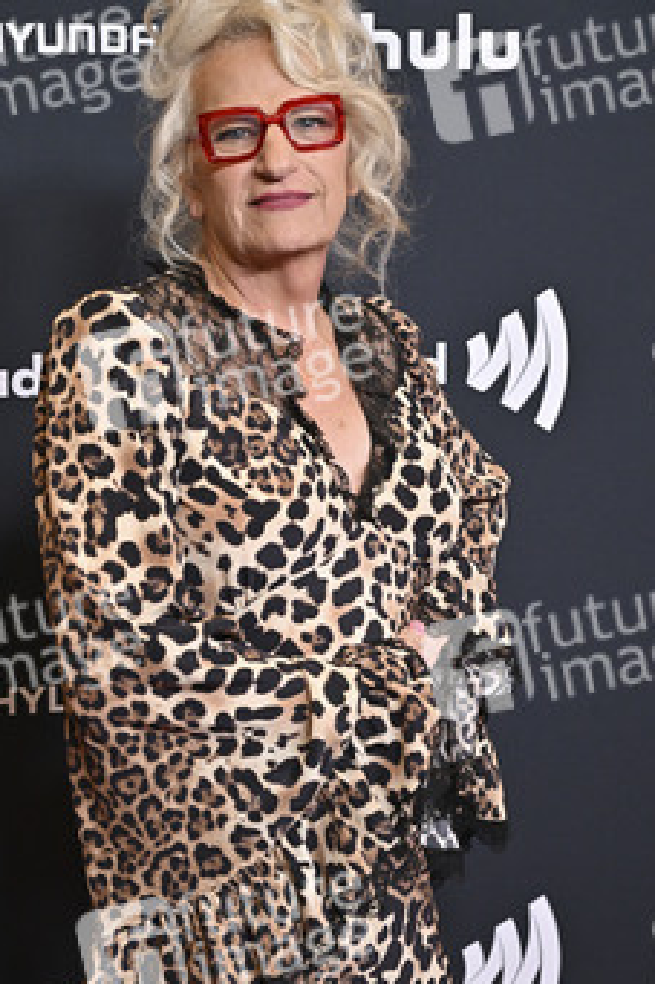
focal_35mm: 88
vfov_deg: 23.1
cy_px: 508
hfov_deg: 15.5
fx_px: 2404
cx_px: 309
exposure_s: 1/250
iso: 4000
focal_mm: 75
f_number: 5.6
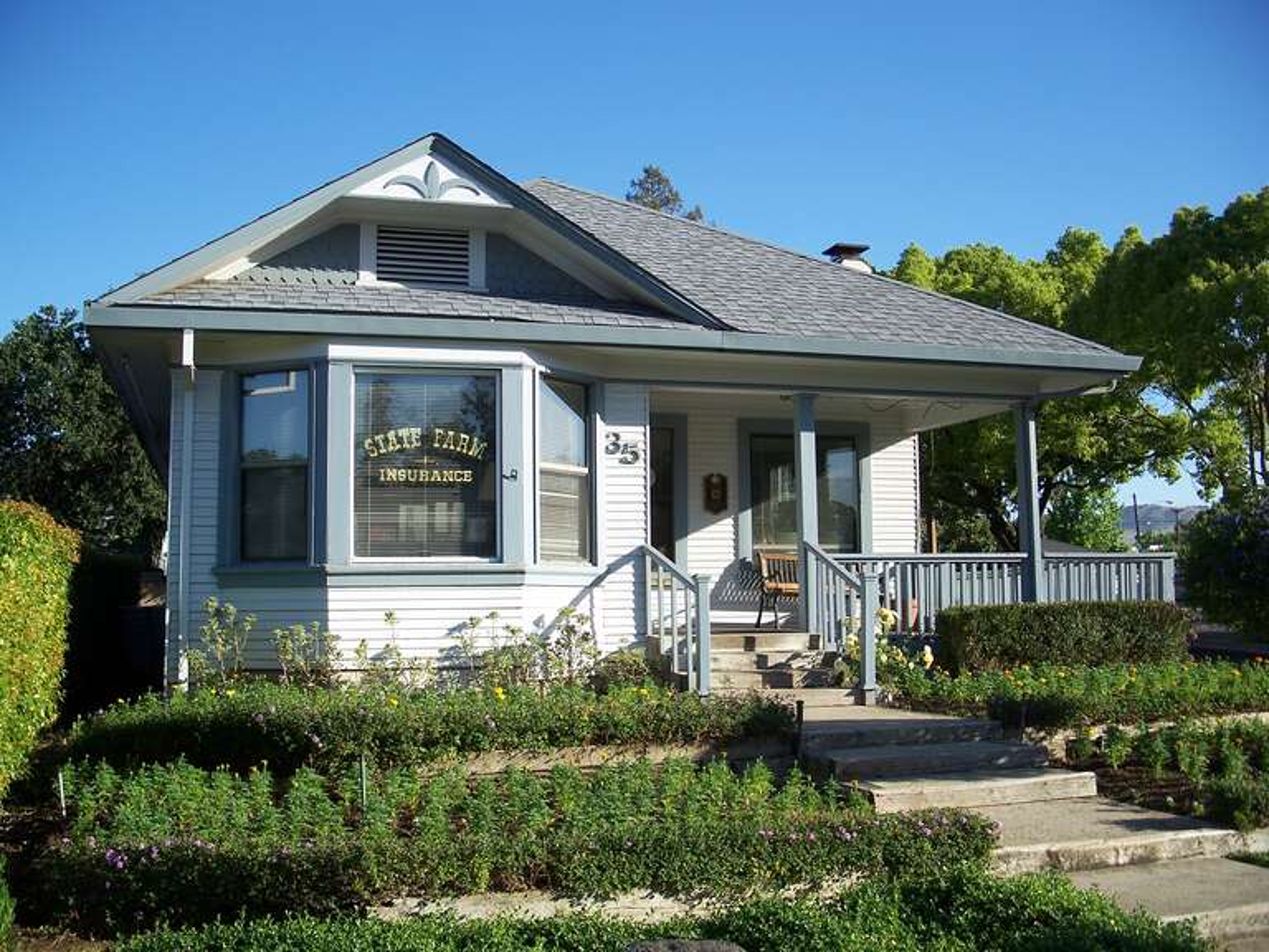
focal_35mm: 37
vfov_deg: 38.7
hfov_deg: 50.1
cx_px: 634
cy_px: 476
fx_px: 1356
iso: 64
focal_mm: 7.8
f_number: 2.8
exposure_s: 1/640
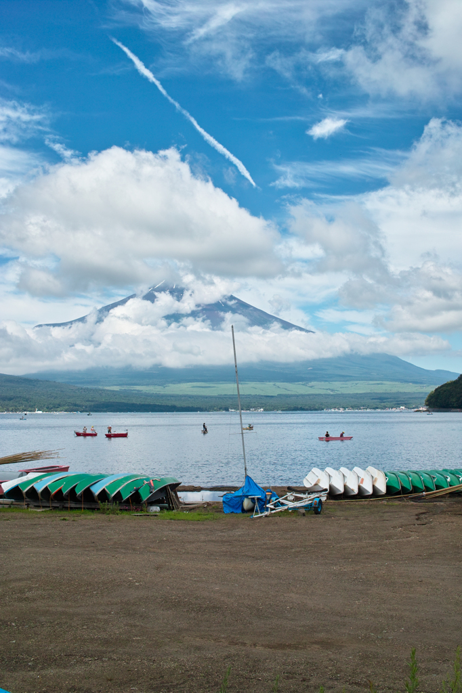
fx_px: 790
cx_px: 231
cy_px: 346
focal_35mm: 41
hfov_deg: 32.6
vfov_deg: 47.4
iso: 100
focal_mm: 24.2
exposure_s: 1/320
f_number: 7.1
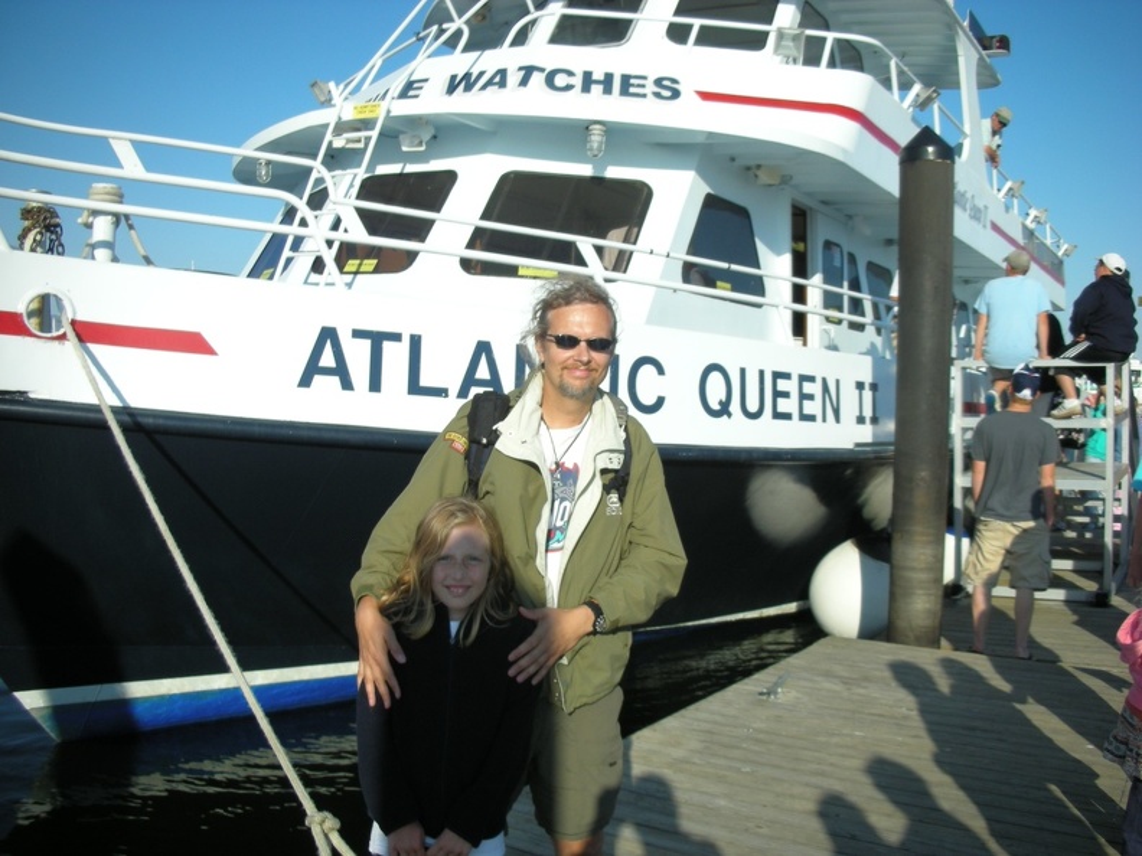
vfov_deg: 40.7
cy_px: 428
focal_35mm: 35
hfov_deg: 52.6
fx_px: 1155
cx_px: 571
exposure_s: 1/120
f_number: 7.9
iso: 55
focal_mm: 5.8
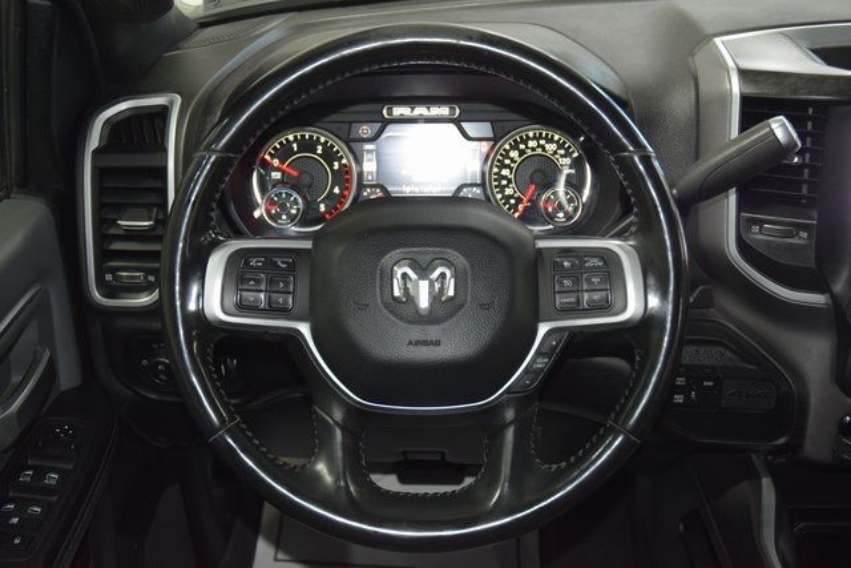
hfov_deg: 47.9
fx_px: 958
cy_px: 284
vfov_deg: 33.0
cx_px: 426
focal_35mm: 40
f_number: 3.8
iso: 1250
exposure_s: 1/30
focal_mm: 27
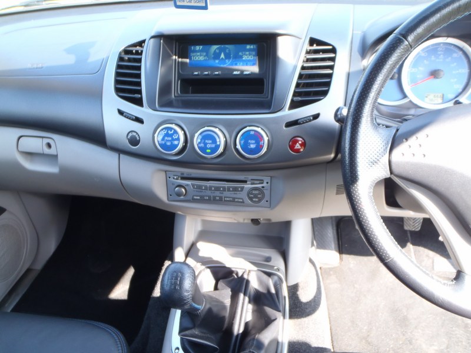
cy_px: 176
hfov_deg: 63.4
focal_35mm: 28
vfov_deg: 49.7
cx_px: 236
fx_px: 381
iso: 80
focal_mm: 5
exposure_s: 1/30
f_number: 3.5
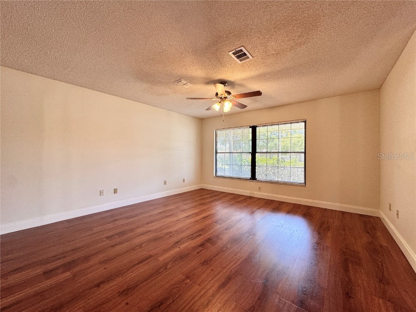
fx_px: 168
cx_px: 208
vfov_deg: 85.7
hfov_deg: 102.1
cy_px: 156
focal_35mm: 14
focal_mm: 2.22
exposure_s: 1/120
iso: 160
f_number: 2.2
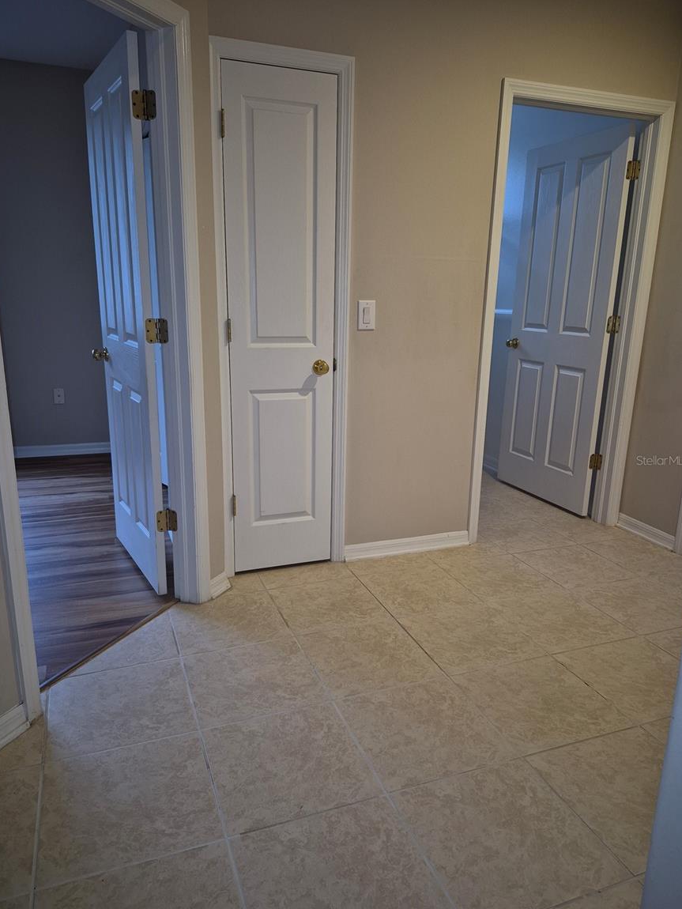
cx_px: 337
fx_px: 630
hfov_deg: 56.8
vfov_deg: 71.6
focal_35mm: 24
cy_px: 460
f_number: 1.8
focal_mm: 5.4
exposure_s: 1/24
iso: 100
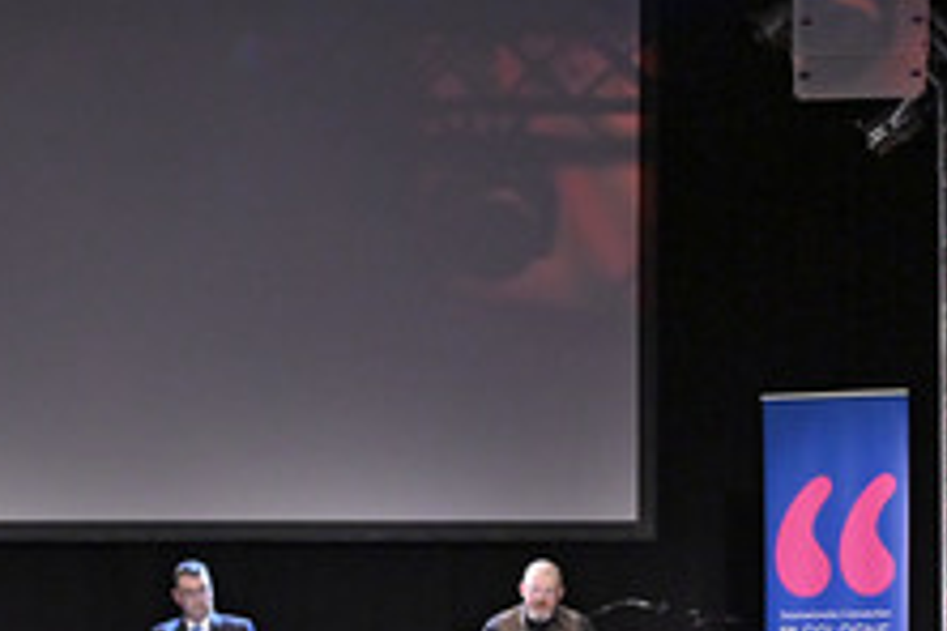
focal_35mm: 142
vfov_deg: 9.6
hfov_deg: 14.3
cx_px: 151
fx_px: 3735
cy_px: 563
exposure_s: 1/200
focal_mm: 70
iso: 2500
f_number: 3.2
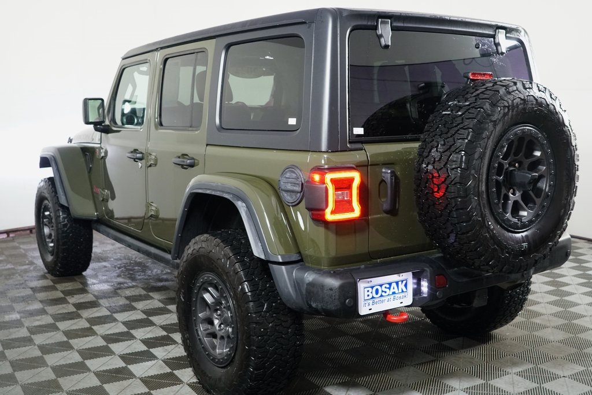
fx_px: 691
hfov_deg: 46.4
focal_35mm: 42
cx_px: 296
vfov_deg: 31.9
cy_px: 198
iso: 2000
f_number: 4
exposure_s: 1/60
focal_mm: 28
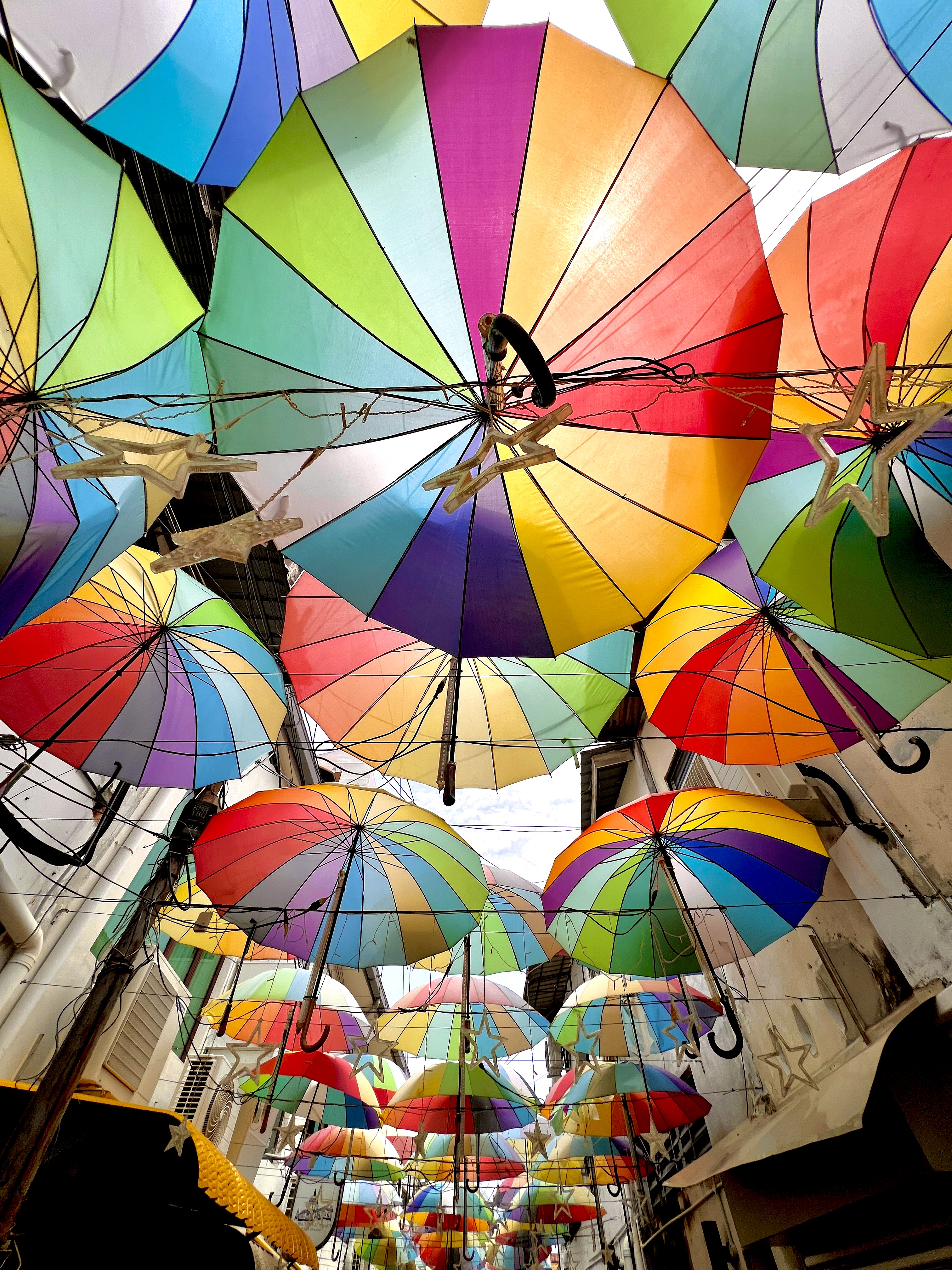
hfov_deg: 89.9
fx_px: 477
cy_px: 635
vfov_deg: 106.2
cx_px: 476
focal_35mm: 13
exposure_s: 1/3215
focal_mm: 1.57
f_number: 1.8
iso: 32
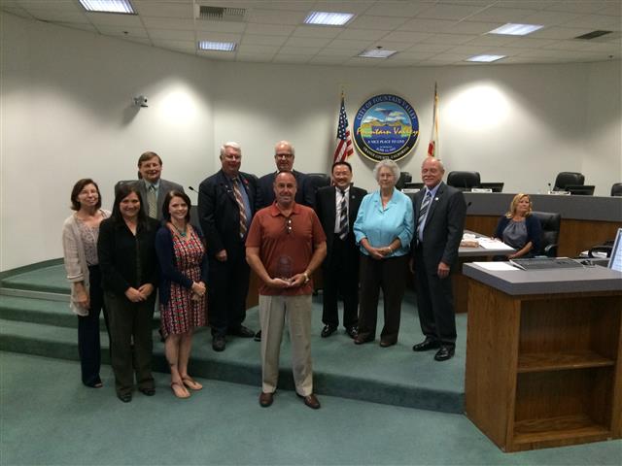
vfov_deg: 48.2
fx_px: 521
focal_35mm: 29
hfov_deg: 61.7
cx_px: 311
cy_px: 233
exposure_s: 1/30
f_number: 2.2
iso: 200
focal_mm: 4.15
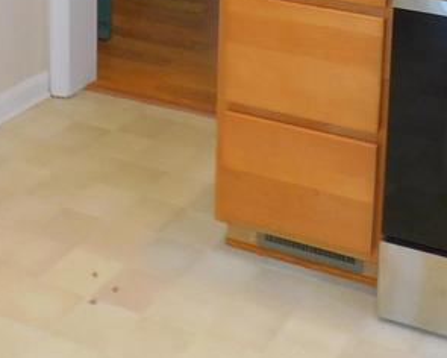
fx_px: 1032
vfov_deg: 17.7
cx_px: 329
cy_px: -168
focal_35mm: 78
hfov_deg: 24.2
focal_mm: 4
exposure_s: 1/30
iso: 160
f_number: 3
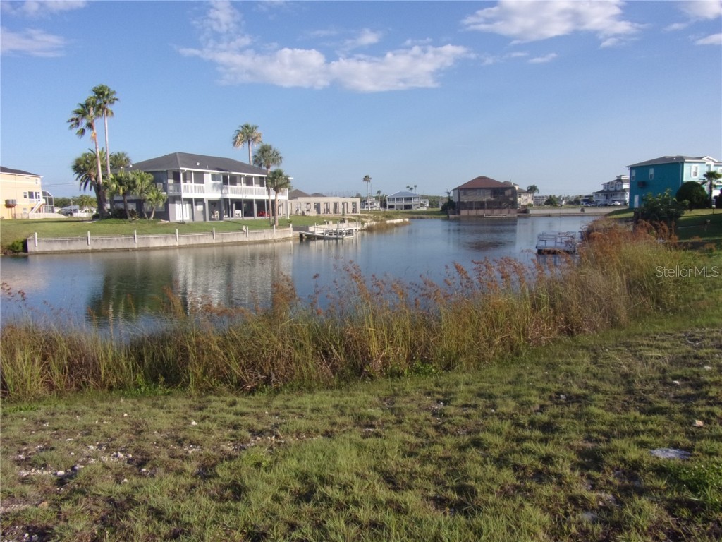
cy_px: 271
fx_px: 501
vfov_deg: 56.8
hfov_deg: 71.6
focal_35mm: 24
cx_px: 361
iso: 80
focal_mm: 4.3
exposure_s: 1/850
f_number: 3.3
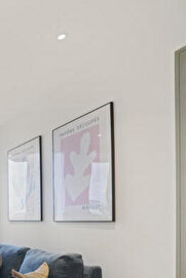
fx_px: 240
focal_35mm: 31
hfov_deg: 20.9
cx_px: -168
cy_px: 207
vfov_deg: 57.4
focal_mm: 12
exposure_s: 1/800
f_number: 4
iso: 500
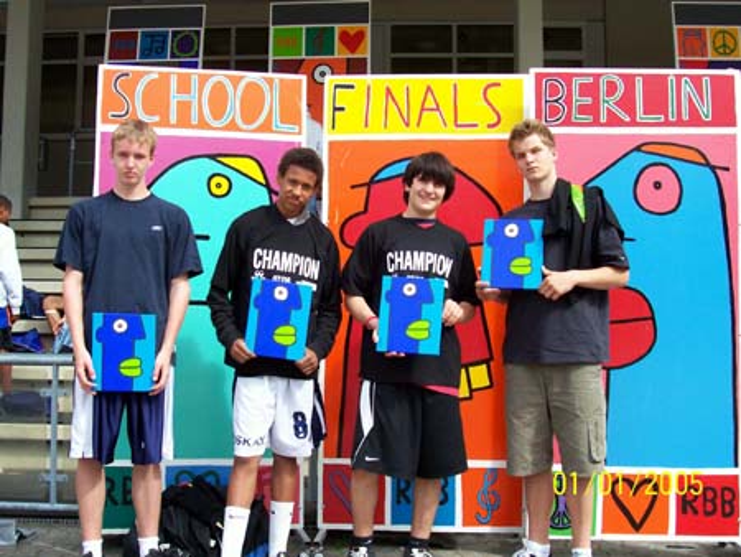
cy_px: 278
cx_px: 370
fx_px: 900
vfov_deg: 34.4
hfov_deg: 44.8
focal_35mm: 42
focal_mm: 7
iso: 80
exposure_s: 1/674
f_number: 2.9
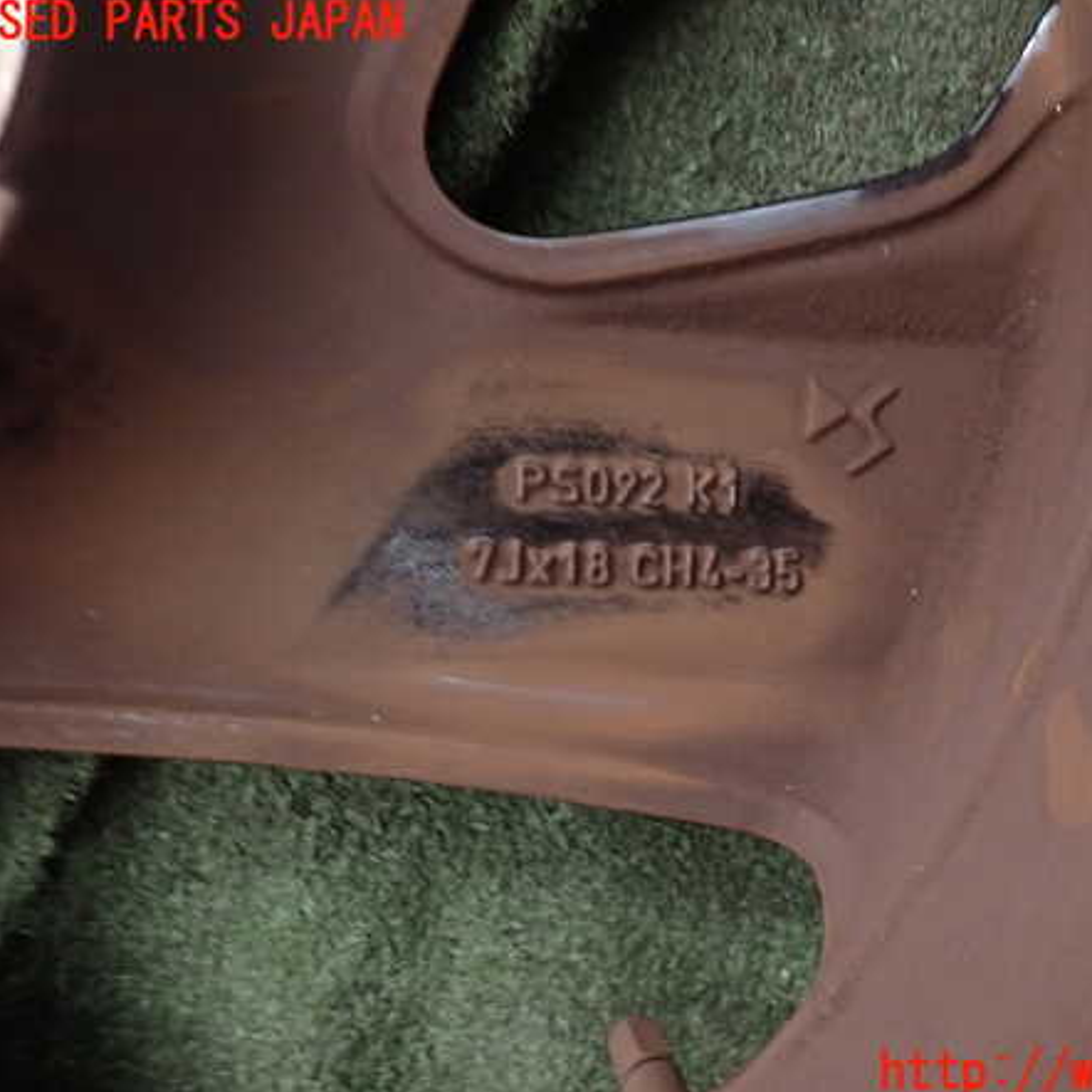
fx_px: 1071
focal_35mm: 30
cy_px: 548
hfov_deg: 53.3
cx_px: 697
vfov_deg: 54.0
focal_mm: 4.5
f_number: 2
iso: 400
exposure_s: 1/30
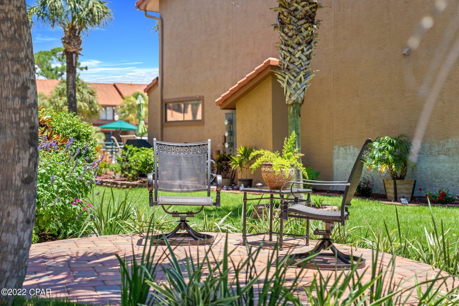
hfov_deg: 35.6
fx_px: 714
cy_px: 153
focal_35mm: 56
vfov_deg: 24.2
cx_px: 230
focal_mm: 56
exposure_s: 1/2500
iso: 500
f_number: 2.8
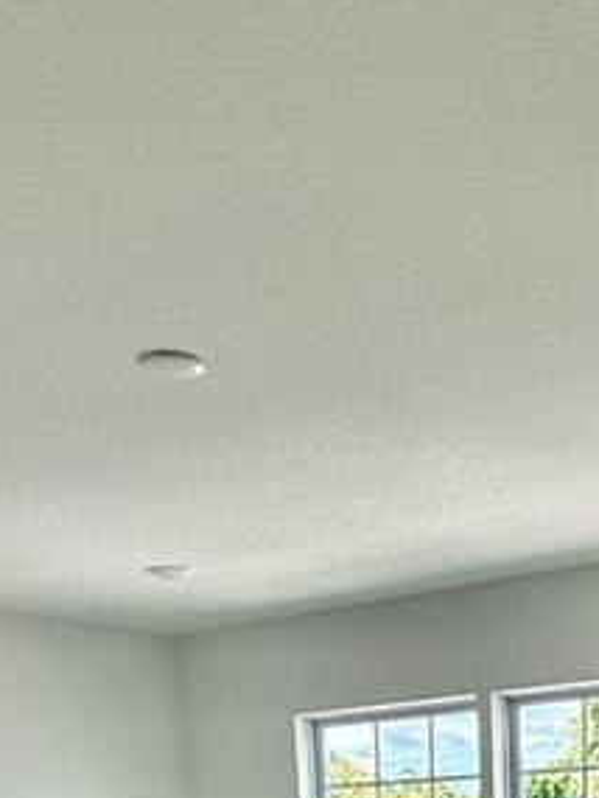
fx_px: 1360
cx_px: 493
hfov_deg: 24.4
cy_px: 1198
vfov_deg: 25.0
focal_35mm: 59
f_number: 2.2
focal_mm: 2.22
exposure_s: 1/306
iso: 64
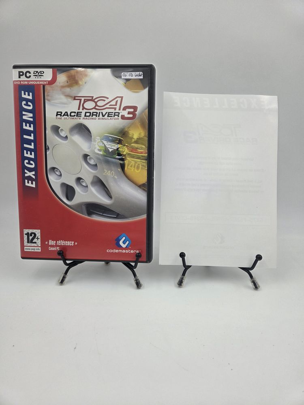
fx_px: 269
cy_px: 202
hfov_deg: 58.9
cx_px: 152
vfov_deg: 73.9
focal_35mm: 23
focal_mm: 5.4
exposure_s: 1/180
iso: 25
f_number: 1.8
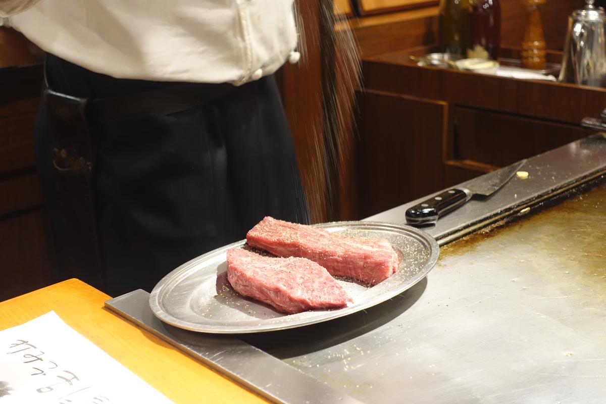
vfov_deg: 25.5
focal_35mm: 53
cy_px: 202
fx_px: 892
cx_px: 303
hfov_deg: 37.5
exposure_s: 1/40
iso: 800
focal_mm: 19.29
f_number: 2.8
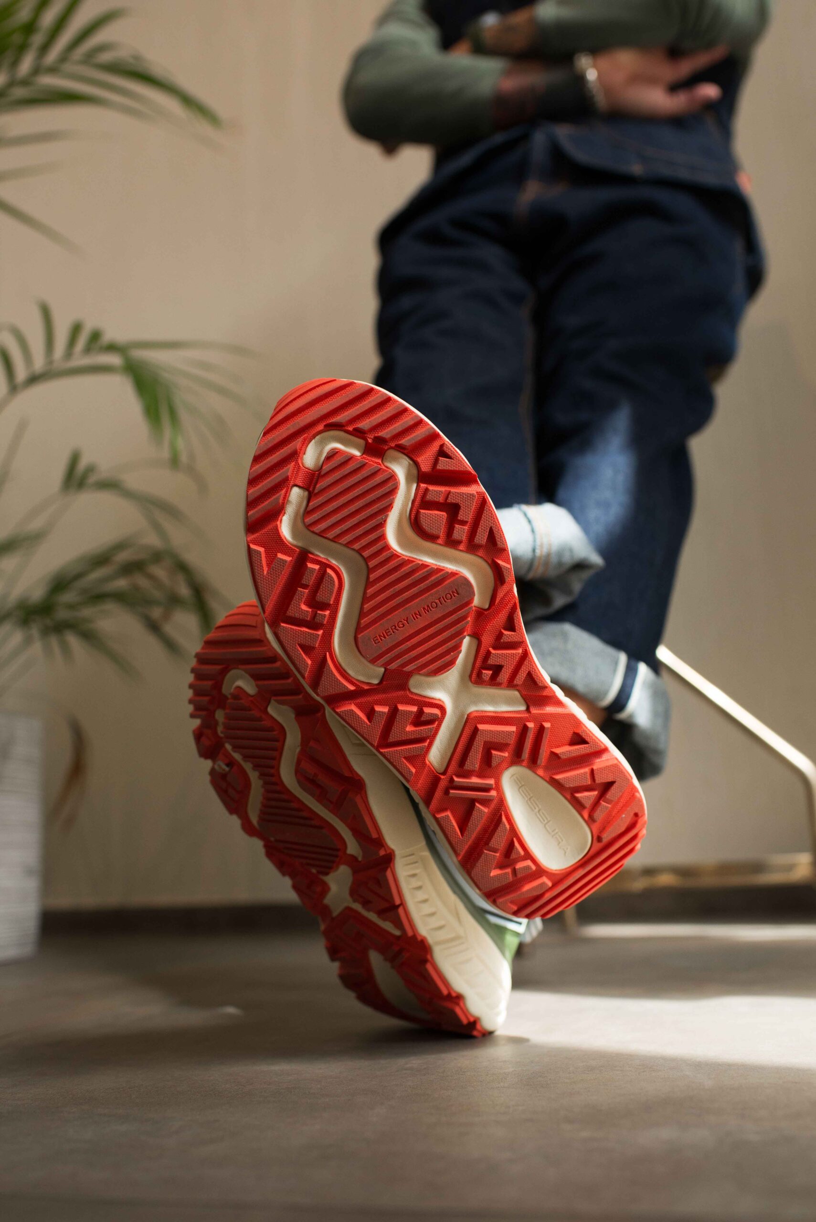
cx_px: 408
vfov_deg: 54.4
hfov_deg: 37.9
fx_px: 1189
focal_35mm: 35
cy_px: 611
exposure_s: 1/640
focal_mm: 35
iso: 800
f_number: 3.5
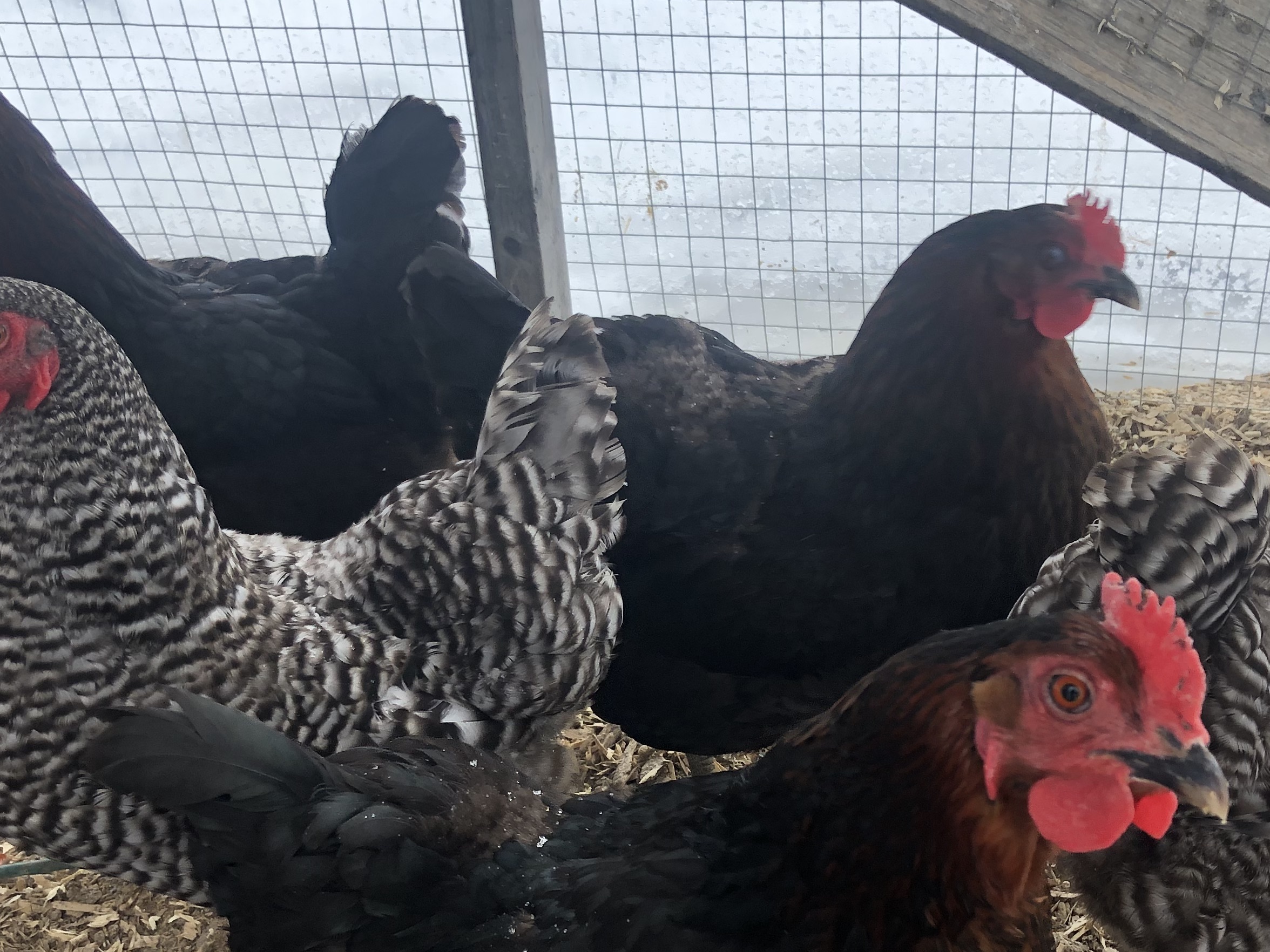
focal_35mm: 48
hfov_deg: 39.6
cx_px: 683
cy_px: 712
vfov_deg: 29.8
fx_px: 1761
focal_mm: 3.99
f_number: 1.8
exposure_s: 1/120
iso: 32
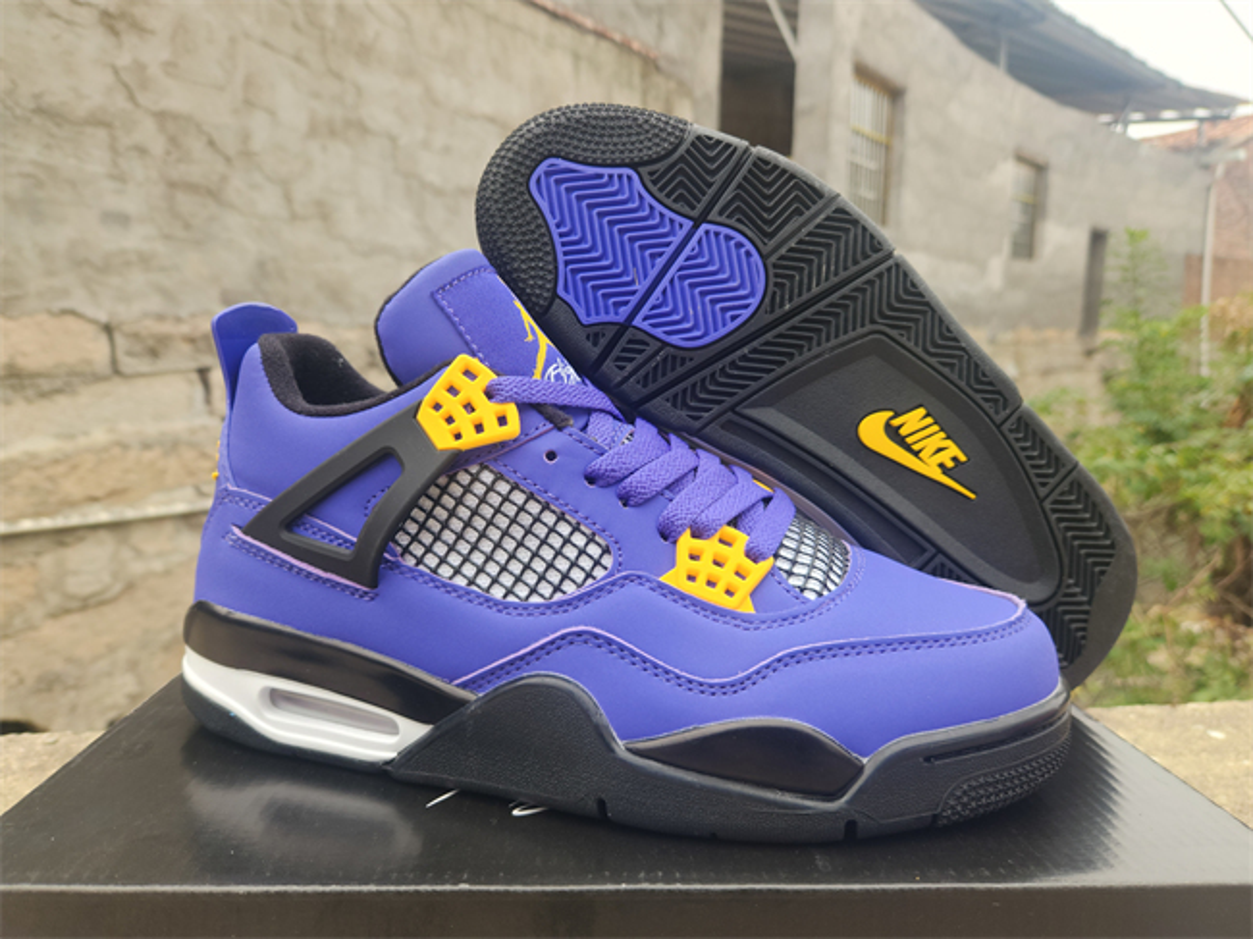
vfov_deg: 58.8
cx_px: 626
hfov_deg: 73.9
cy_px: 470
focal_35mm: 23
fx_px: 832
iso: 20
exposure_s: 1/100
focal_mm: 5.4
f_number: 1.8
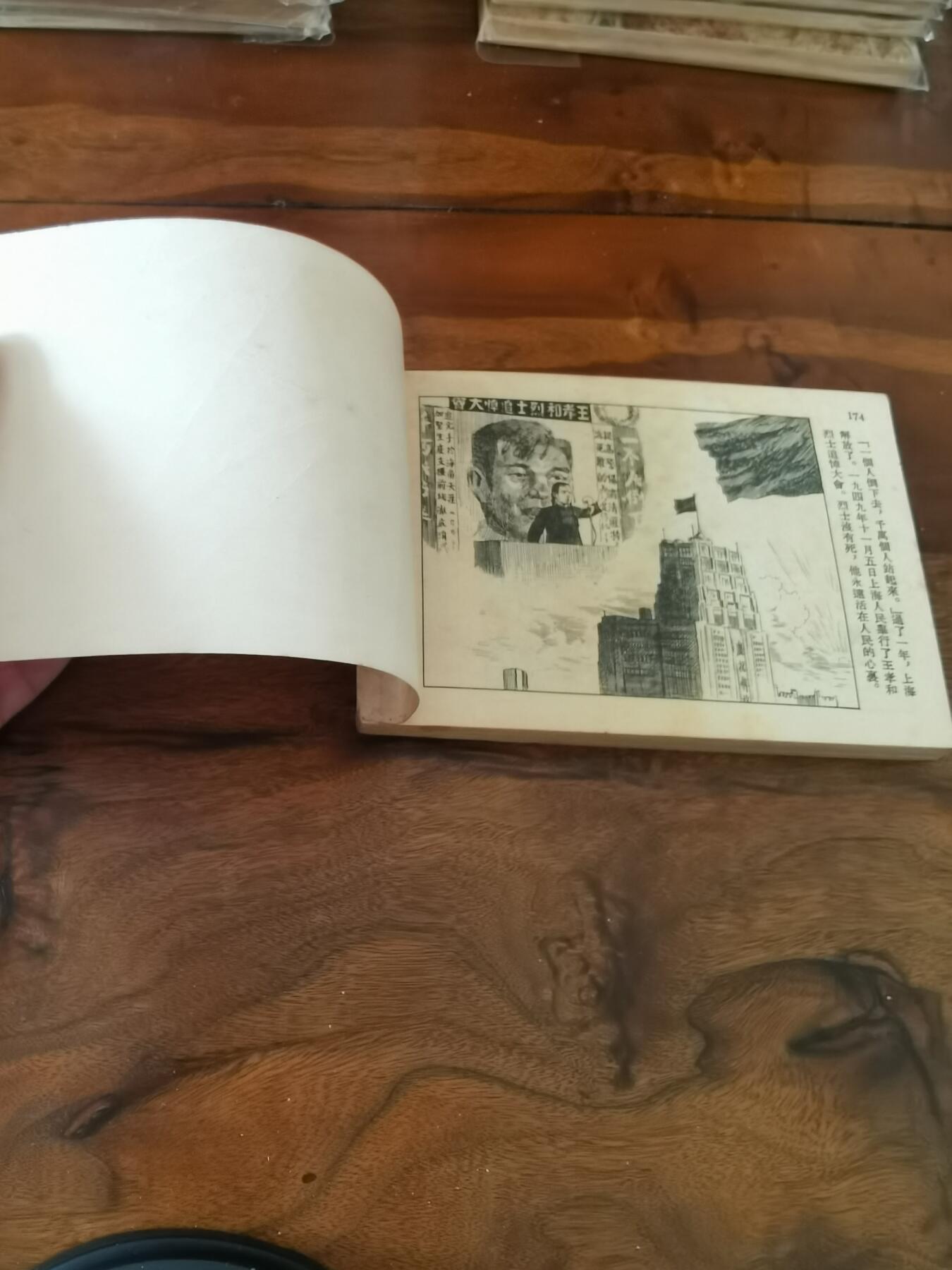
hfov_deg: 51.4
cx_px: 476
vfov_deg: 65.3
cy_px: 635
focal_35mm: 27
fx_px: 990
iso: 250
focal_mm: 2.26
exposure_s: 1/33.3
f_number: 2.2
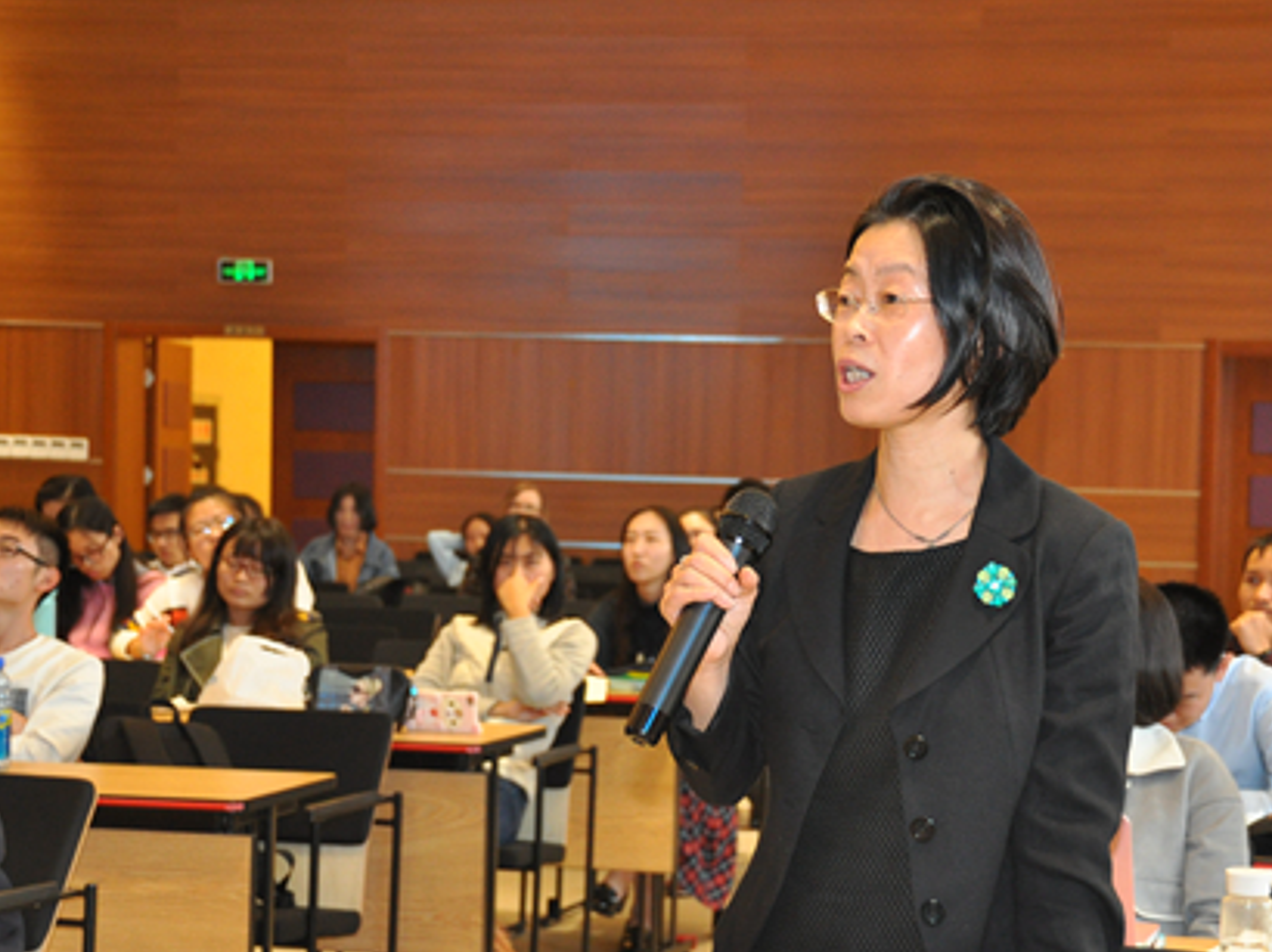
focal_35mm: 76
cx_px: 872
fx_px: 2791
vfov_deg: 19.3
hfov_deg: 25.5
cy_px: 563
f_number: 4.2
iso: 800
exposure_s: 1/60
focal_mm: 36
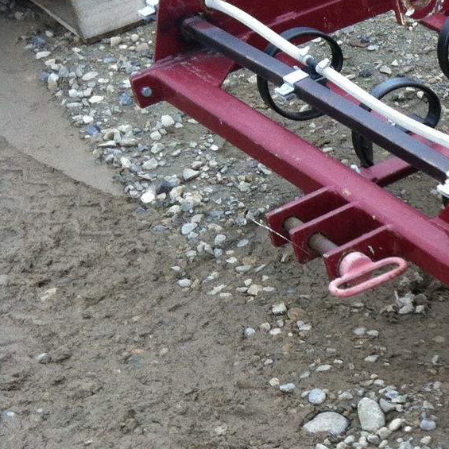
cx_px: 811
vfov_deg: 15.5
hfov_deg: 13.8
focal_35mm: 112
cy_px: 361
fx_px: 1644
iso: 80
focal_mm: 3.85
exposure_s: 1/219
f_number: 2.8
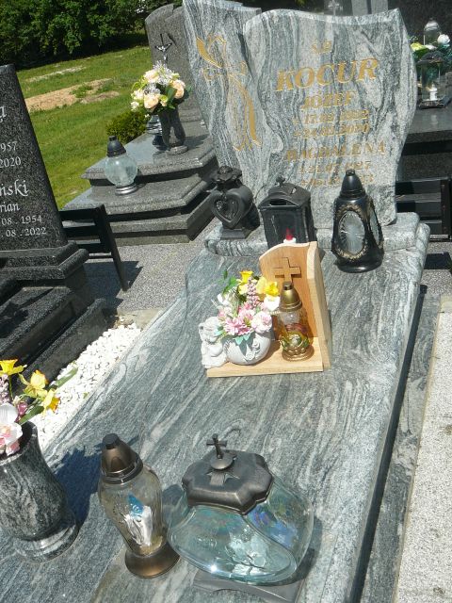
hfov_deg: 40.7
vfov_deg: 52.6
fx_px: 609
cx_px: 226
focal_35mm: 35
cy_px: 302
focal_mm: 5.2
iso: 80
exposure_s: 1/500
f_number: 5
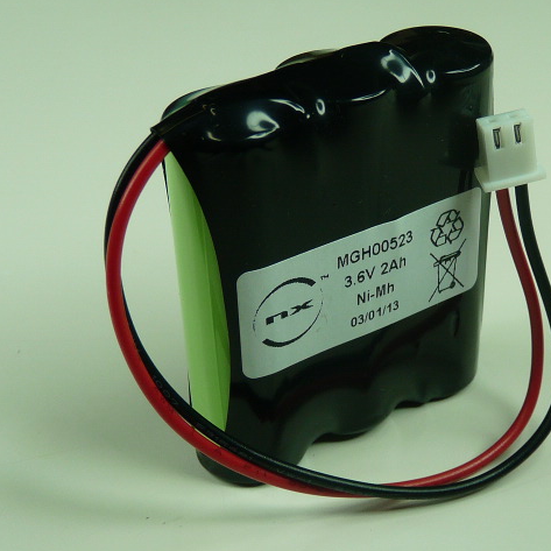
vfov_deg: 25.7
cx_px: 333
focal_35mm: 67
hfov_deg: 25.7
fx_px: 1207
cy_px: 274
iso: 100
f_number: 3
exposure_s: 1/100
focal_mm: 5.6
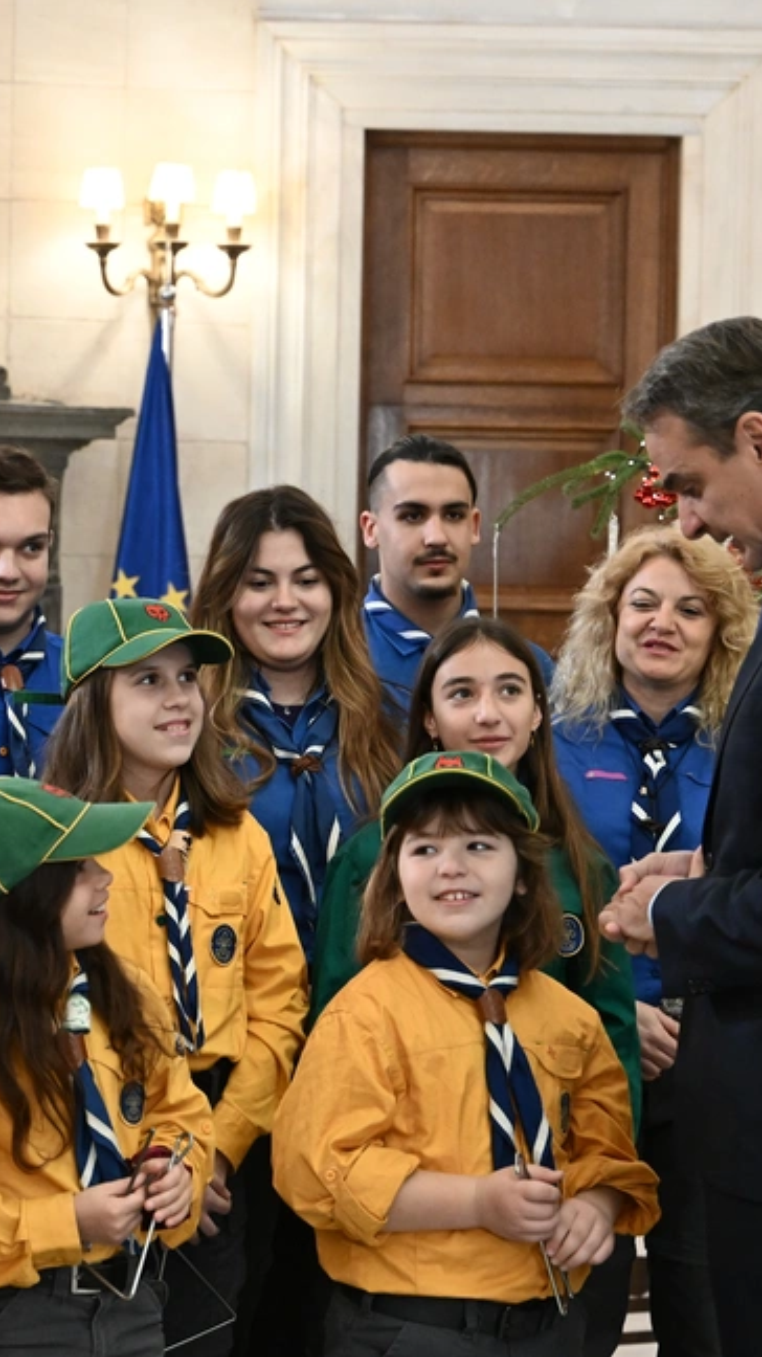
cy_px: 678
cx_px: 166
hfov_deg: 12.9
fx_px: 3344
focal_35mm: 93
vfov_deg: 22.9
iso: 5000
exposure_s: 1/250
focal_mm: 59
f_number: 4
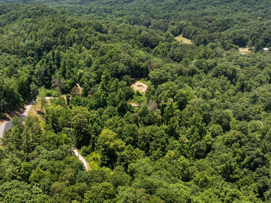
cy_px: 86
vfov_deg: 41.6
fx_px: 266
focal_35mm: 34
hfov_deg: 53.0
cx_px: 91
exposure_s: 1/120
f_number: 2.8
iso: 100
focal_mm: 12.29
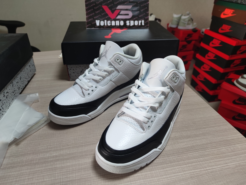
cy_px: 92
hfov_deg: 71.6
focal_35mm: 24
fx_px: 171
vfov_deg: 56.8
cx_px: 123
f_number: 1.69
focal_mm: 6.72
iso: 226
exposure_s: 1/100
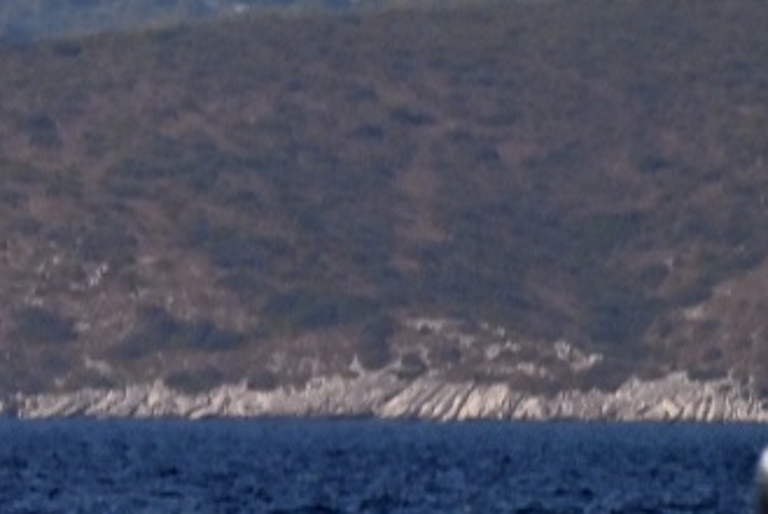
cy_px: 71
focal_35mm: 1367
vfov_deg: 1.0
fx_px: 29188
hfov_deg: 1.5
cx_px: -637
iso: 500
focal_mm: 300
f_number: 29
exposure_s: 1/320
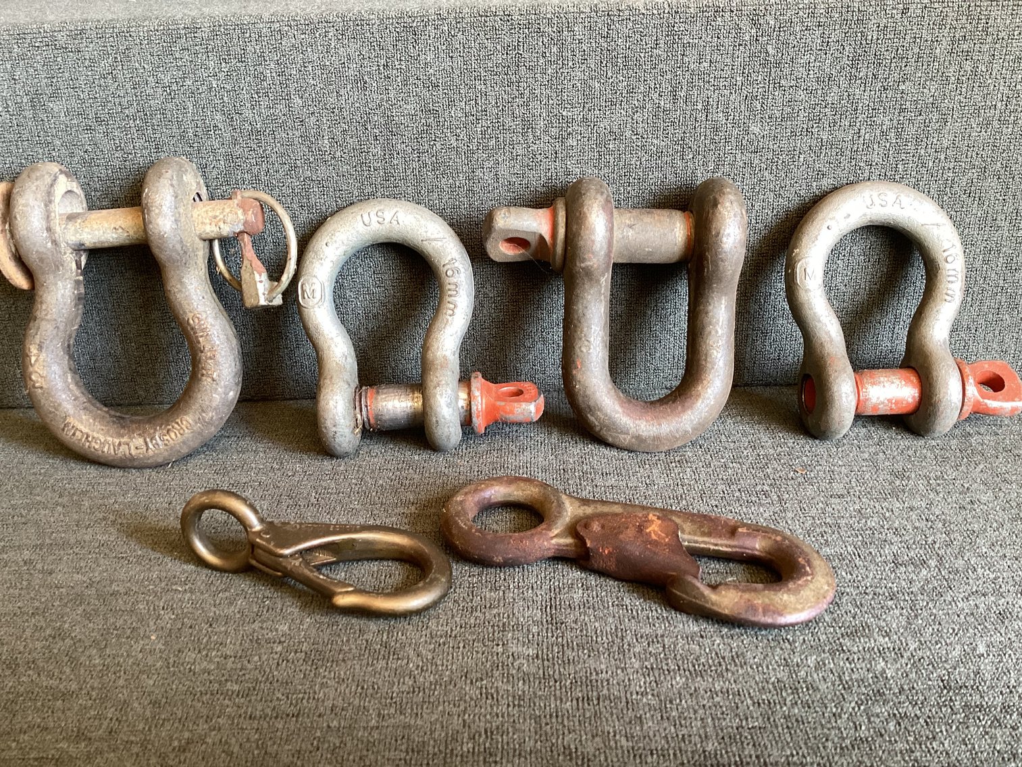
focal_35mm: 31
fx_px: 915
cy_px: 384
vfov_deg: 45.4
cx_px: 511
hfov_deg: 58.3
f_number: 2.4
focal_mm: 3.3
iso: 125
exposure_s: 1/50
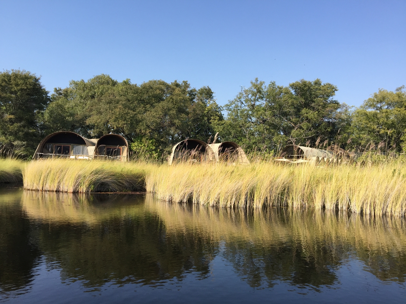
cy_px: 152
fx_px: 340
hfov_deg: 61.7
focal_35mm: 29
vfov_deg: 48.2
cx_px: 203
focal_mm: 4.15
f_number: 2.2
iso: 32
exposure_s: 1/879
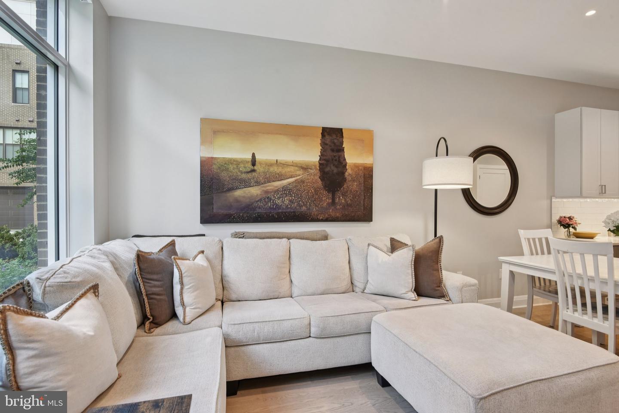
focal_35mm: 18
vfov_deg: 67.4
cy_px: 206
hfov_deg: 90.0
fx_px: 310
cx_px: 310
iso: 400
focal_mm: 18
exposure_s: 1/15
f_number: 8
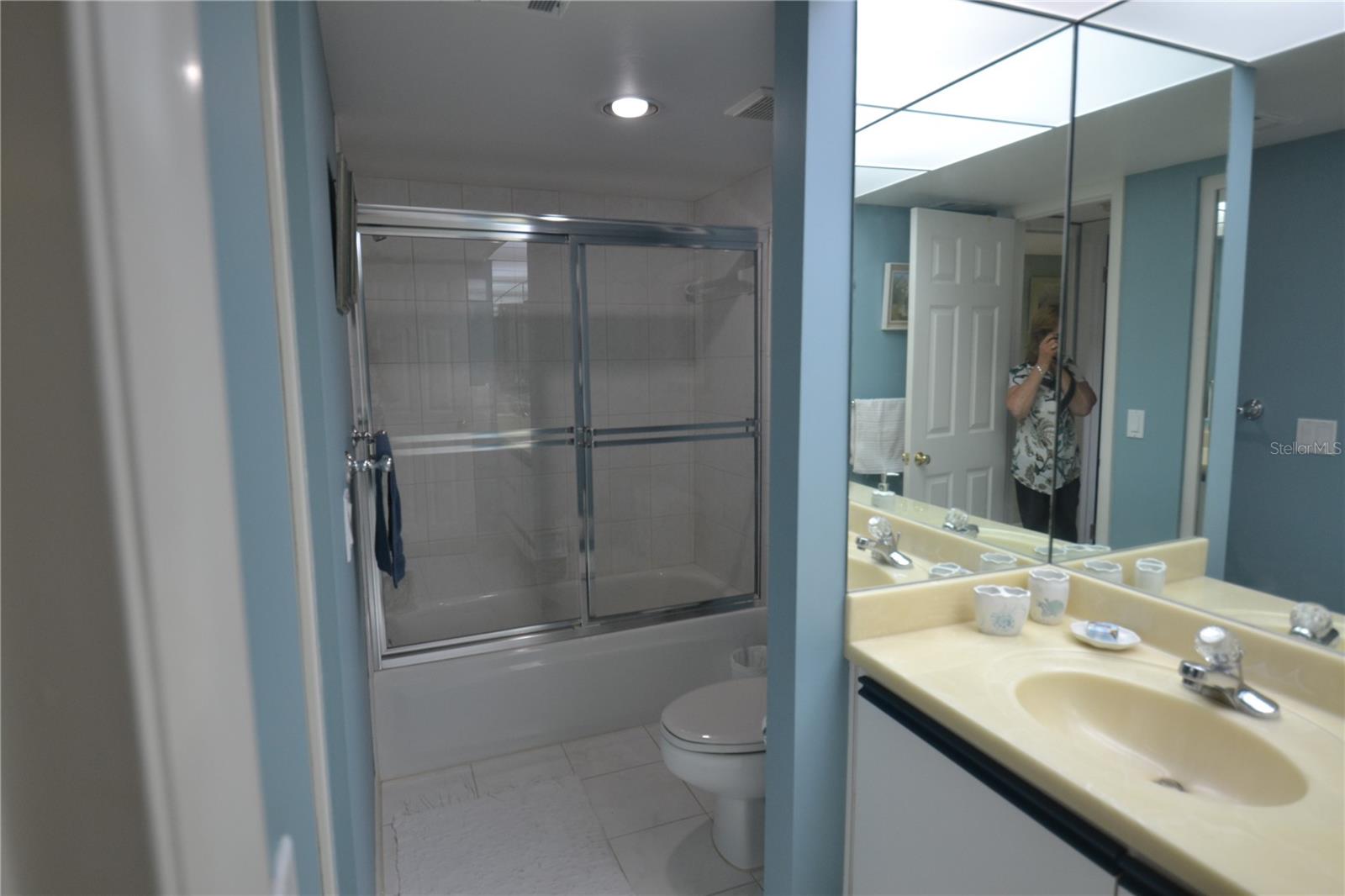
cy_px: 448
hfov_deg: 90.0
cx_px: 672
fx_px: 672
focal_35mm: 18
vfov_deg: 67.4
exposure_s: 1/60
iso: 400
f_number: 3.8
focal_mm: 12
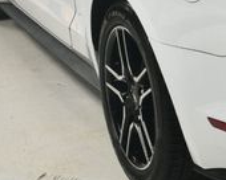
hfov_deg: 13.1
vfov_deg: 10.9
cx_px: 312
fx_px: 943
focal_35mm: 141
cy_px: 3
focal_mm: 27
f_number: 13
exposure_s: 1/160
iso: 100
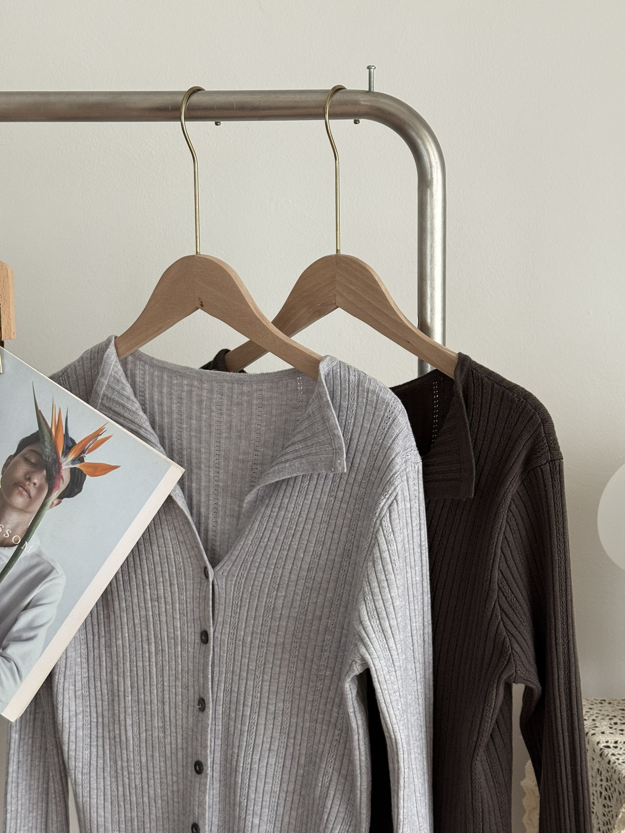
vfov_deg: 39.7
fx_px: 1156
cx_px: 312
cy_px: 416
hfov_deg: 30.3
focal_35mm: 48
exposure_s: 1/60
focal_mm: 6.76
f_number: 1.78
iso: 125
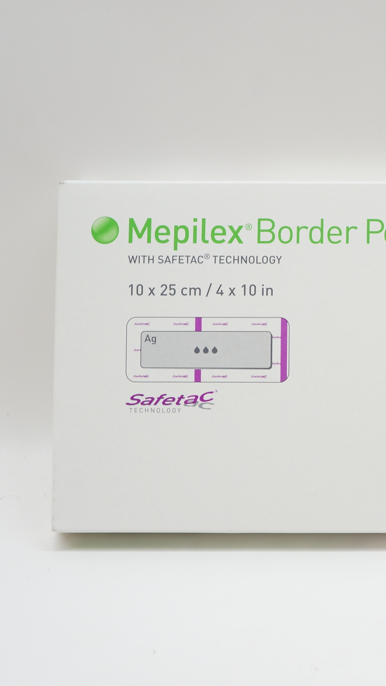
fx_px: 1037
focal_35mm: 57
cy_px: 342
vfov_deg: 36.6
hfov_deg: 20.0
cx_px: 445
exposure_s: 1/50
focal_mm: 24
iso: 400
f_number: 7.1
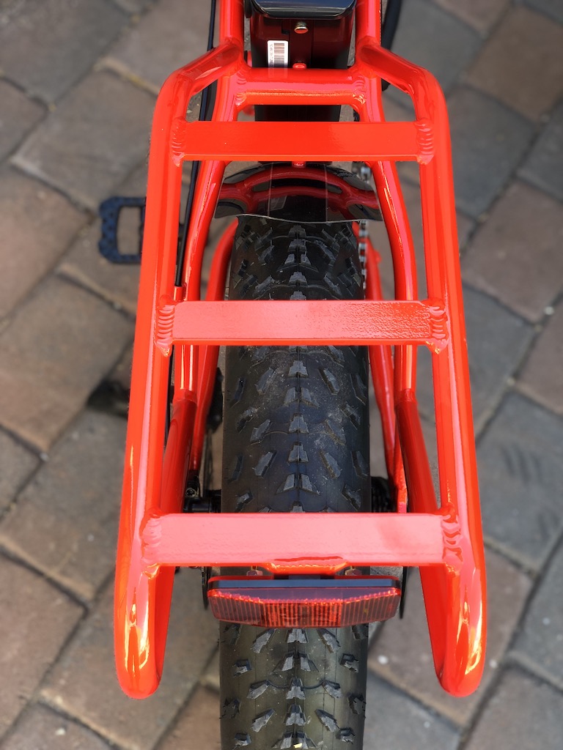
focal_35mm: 52
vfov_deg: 36.8
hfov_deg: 28.0
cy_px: 375
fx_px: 1128
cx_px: 282
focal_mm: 6
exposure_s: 1/60
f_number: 2.4
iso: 32
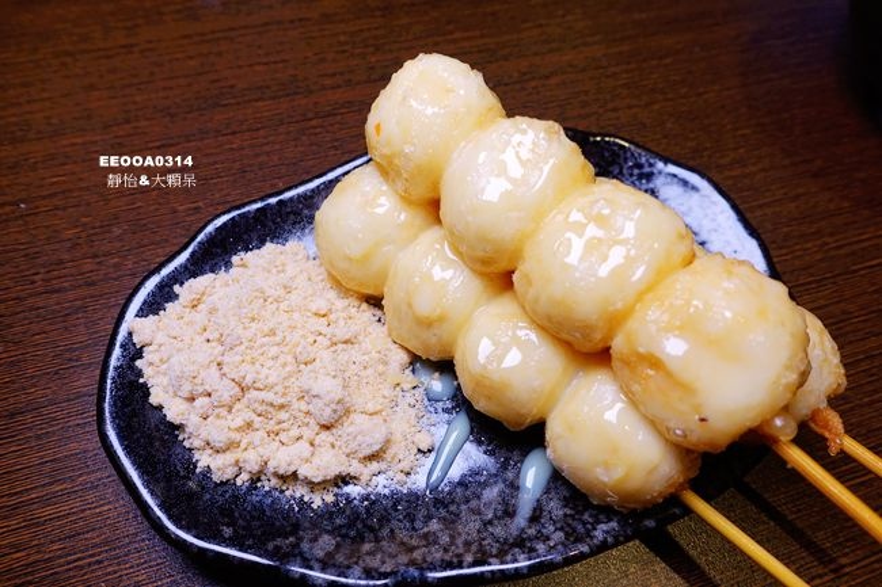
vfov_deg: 53.1
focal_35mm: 24
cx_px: 441
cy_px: 294
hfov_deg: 73.8
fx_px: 588
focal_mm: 8.8
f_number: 4
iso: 125
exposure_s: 1/100
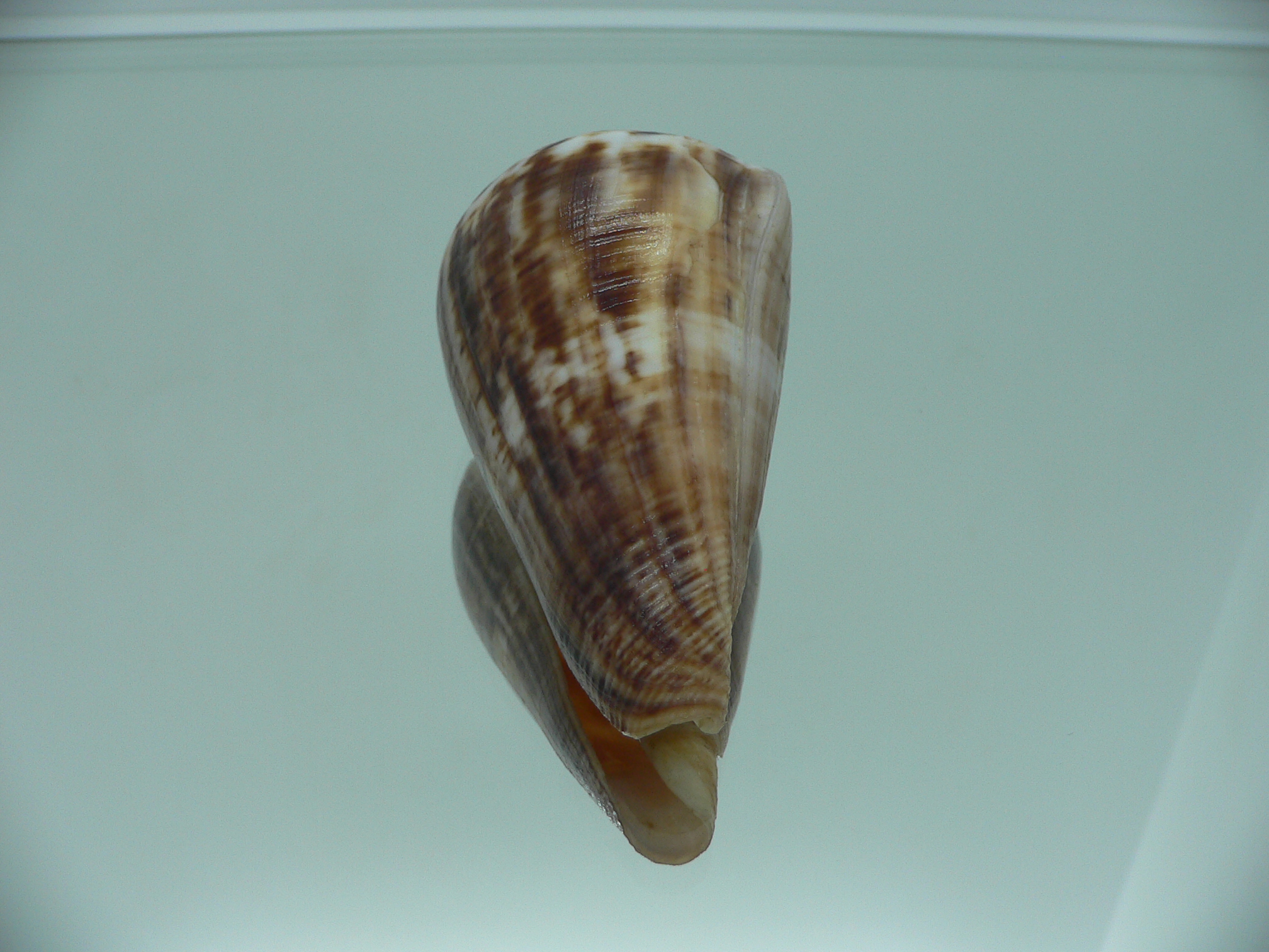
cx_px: 634
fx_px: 1283
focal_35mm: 35
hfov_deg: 52.6
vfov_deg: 40.7
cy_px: 476
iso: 80
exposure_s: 1/60
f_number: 2.8
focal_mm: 4.6
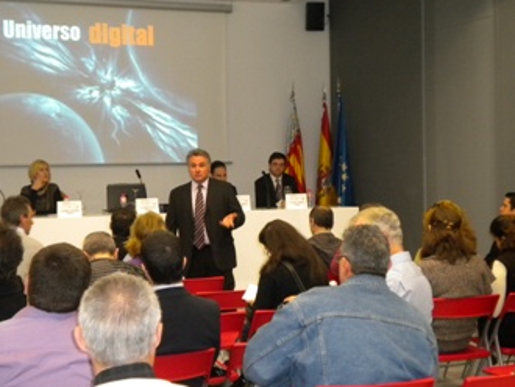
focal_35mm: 63
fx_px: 938
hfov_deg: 30.6
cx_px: 211
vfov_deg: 23.3
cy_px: 192
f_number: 3.9
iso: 400
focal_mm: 9.3
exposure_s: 1/30
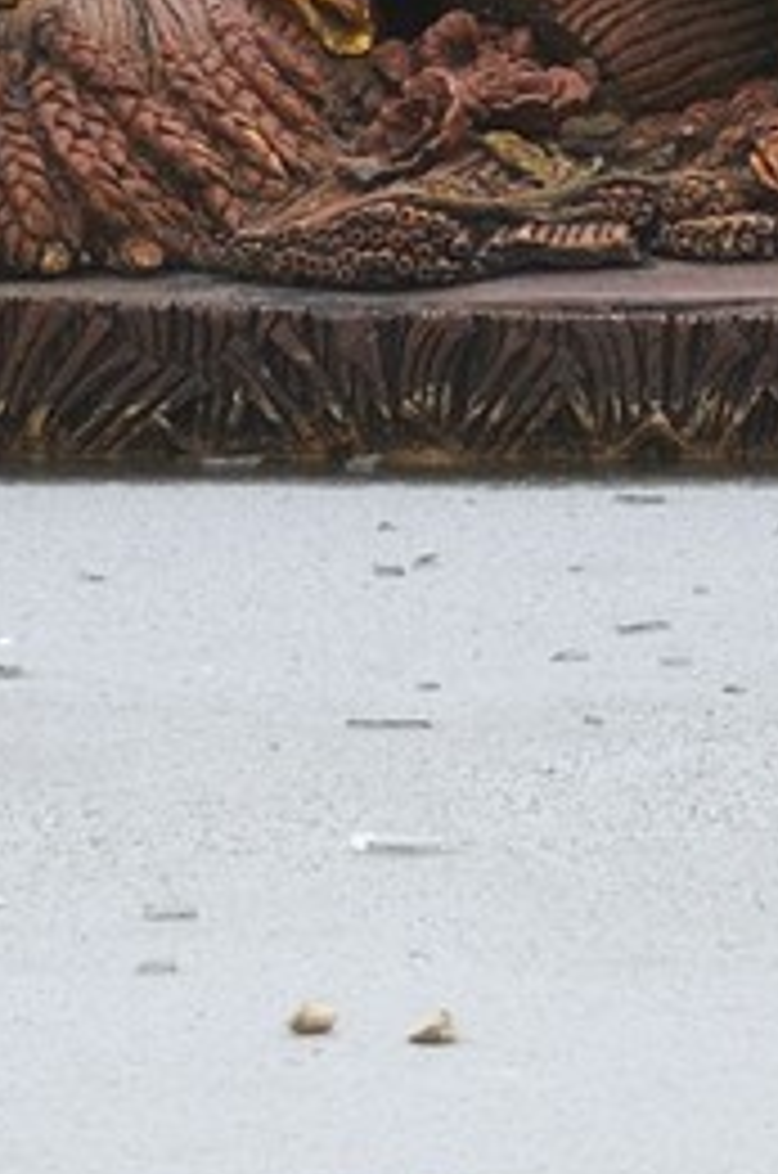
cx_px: 567
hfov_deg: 1.8
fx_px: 24961
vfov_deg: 2.7
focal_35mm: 767
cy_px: -2321
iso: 800
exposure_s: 1/160
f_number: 10
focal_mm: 125
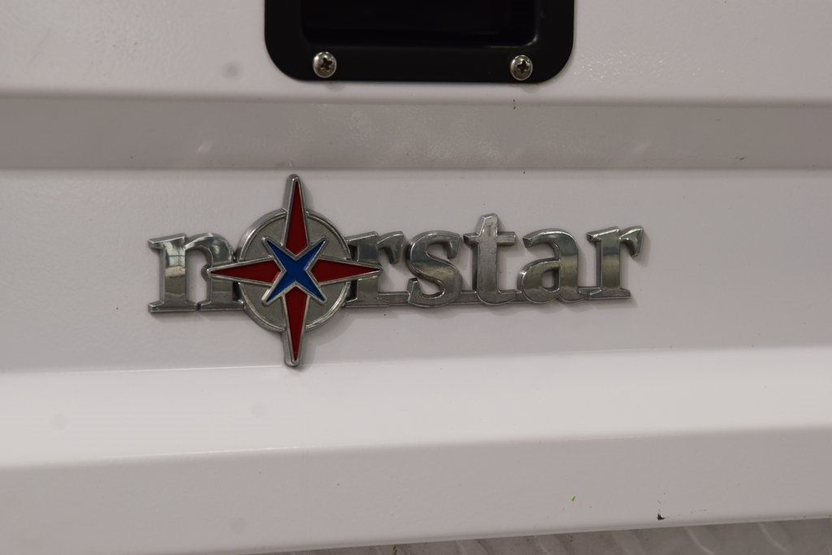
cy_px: 278
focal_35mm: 105
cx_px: 416
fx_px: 2427
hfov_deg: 19.5
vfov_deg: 13.0
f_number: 7.1
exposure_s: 1/40
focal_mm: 70
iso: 400
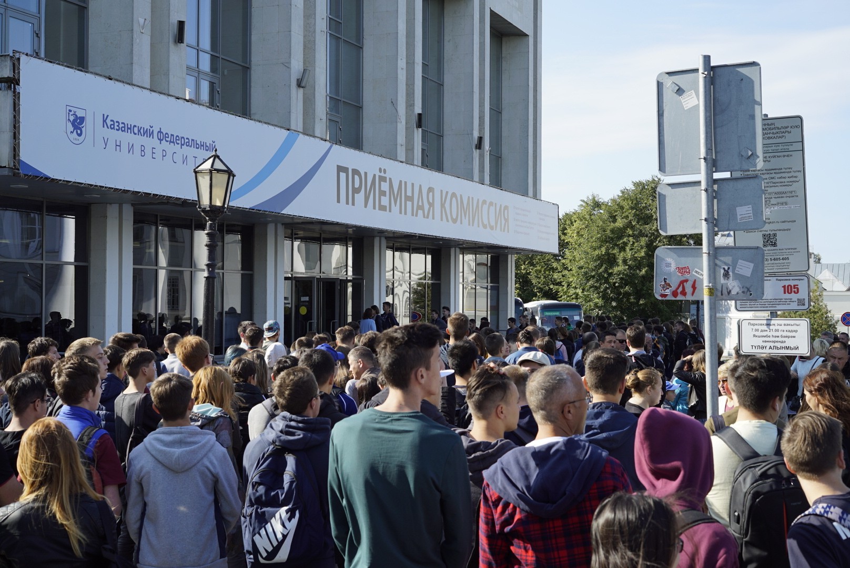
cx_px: 425
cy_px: 284
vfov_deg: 27.0
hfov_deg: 39.6
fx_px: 1181
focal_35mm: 50
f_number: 9
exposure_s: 1/100
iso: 100
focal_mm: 50
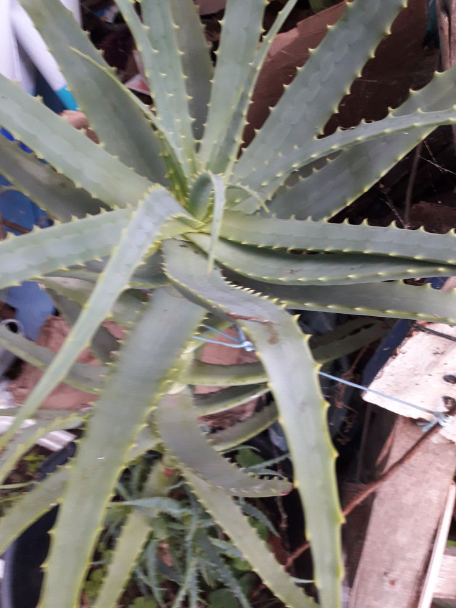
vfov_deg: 65.3
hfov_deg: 51.4
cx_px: 228
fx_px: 474
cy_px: 304
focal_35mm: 27
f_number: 1.9
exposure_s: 1/25
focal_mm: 3.6
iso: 200
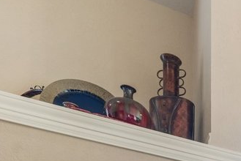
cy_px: 344
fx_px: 395
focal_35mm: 59
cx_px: 404
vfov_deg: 16.2
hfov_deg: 23.2
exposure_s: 2
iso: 100
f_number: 9
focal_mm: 12
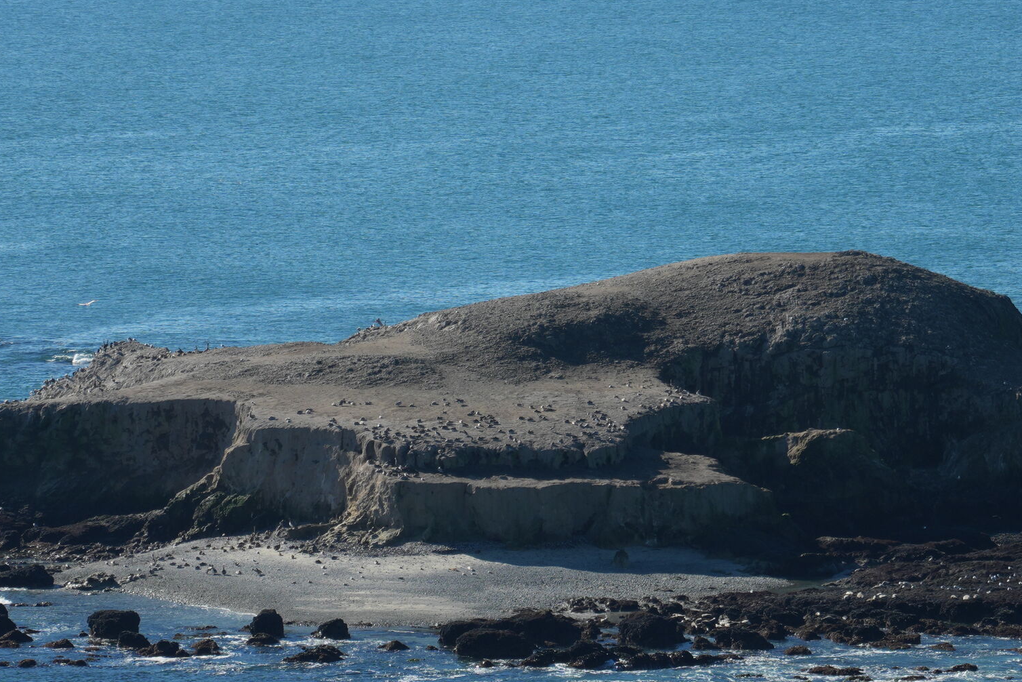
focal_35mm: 295
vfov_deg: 4.7
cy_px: 411
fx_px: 8376
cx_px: 609
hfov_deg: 7.0
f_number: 6.3
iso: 160
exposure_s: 1/640
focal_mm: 103
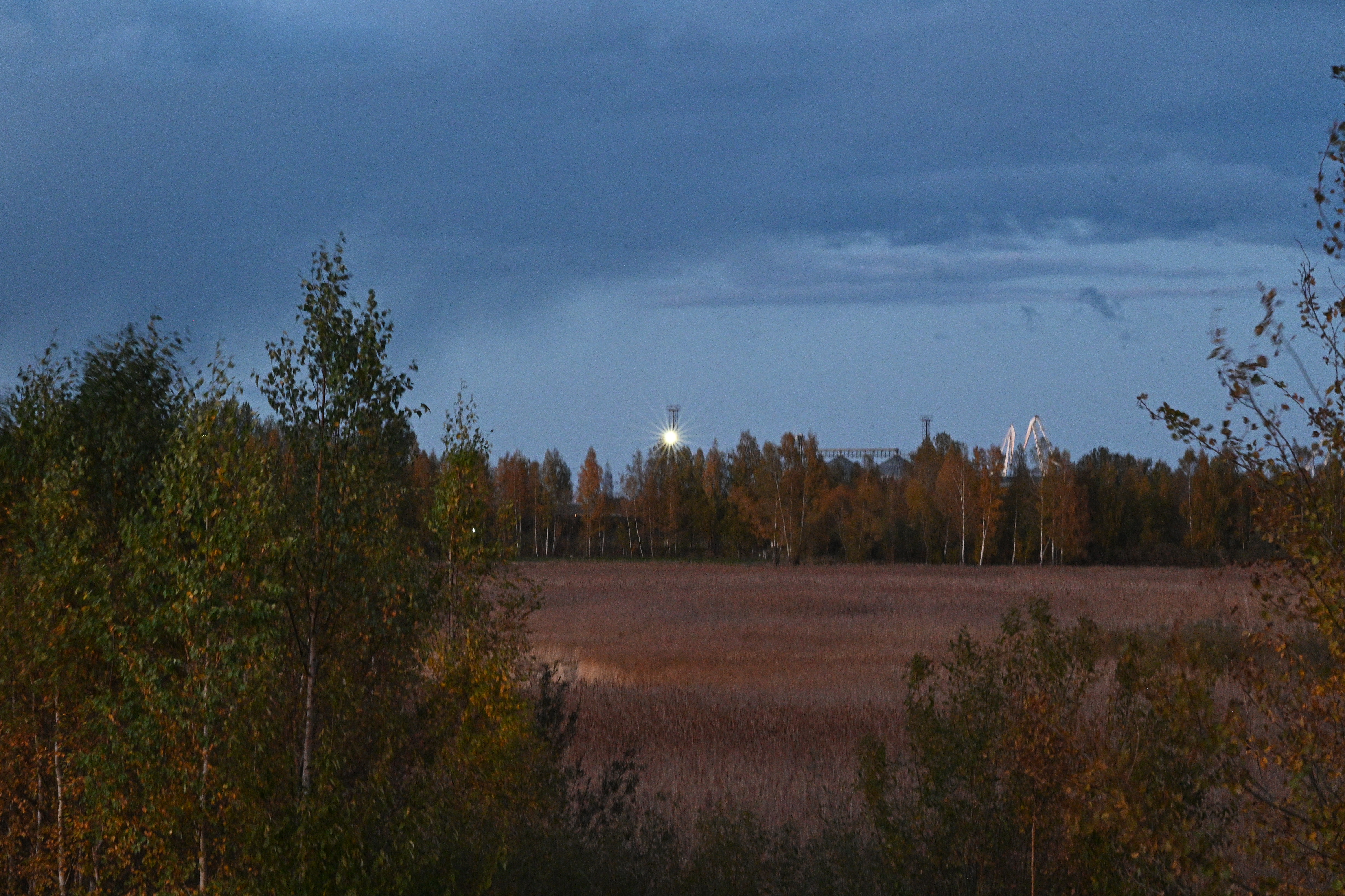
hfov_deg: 16.9
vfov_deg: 11.3
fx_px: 4520
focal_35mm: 121
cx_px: 667
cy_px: 451
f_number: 22
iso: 8000
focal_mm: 120
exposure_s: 1/4
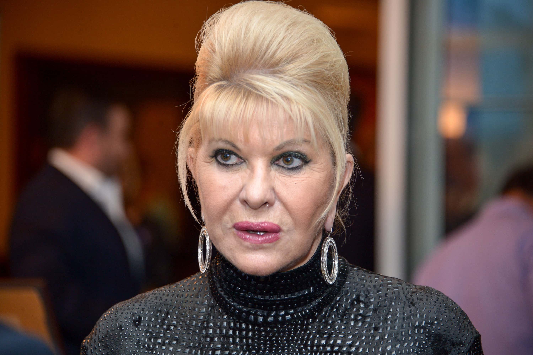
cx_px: 266
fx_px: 2812
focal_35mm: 190
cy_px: 178
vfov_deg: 7.2
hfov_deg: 10.8
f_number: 5.6
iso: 1250
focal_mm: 190
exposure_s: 1/50
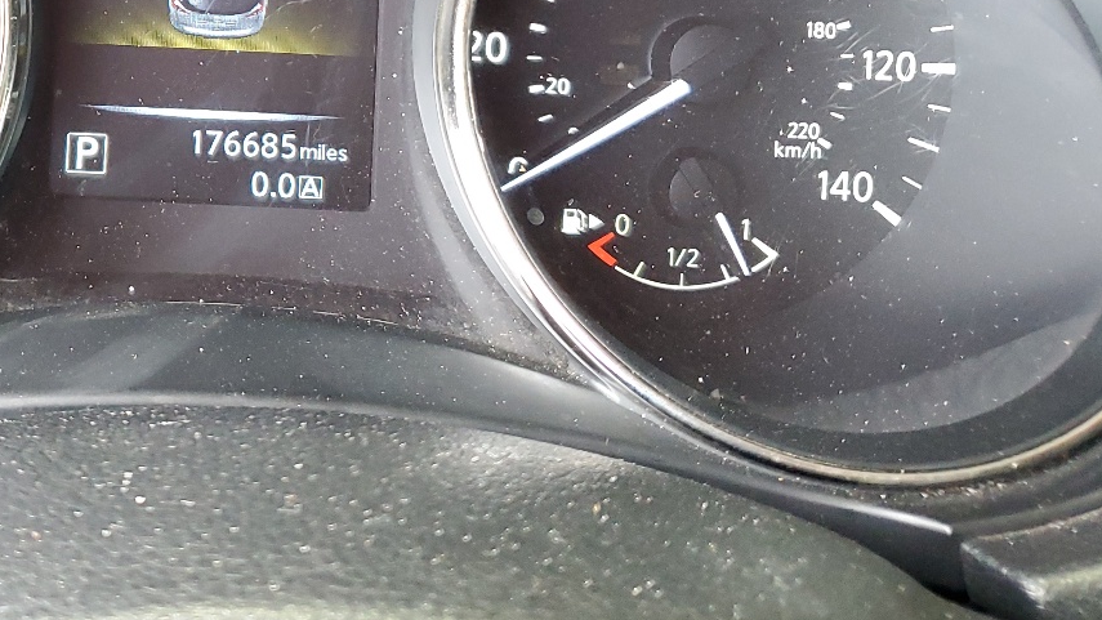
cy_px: -48
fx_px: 1549
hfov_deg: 37.4
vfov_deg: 21.6
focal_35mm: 53
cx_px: 178
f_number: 1.5
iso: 247
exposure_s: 1/60.2
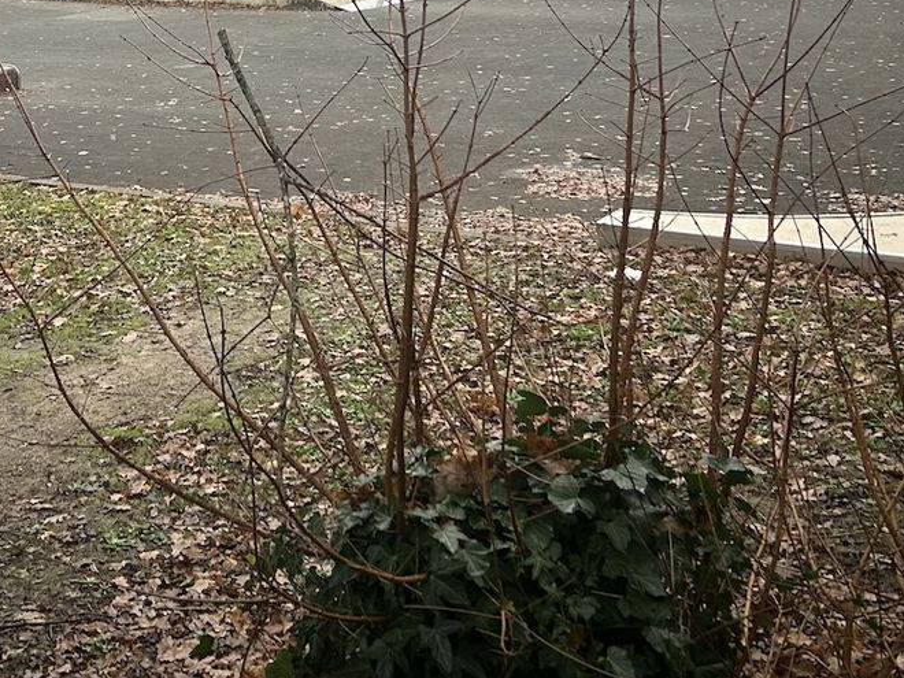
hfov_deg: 30.0
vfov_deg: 21.8
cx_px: 186
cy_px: -97
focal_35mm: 63
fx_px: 1645
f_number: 1.5
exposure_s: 1/179
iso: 40
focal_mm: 5.7
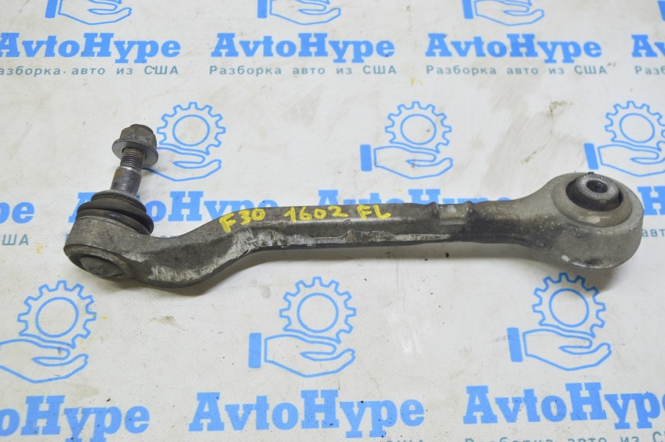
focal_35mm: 38
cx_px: 332
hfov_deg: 51.3
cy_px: 221
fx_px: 692
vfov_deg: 35.4
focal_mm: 25
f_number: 5.6
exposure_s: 1/20
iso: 400
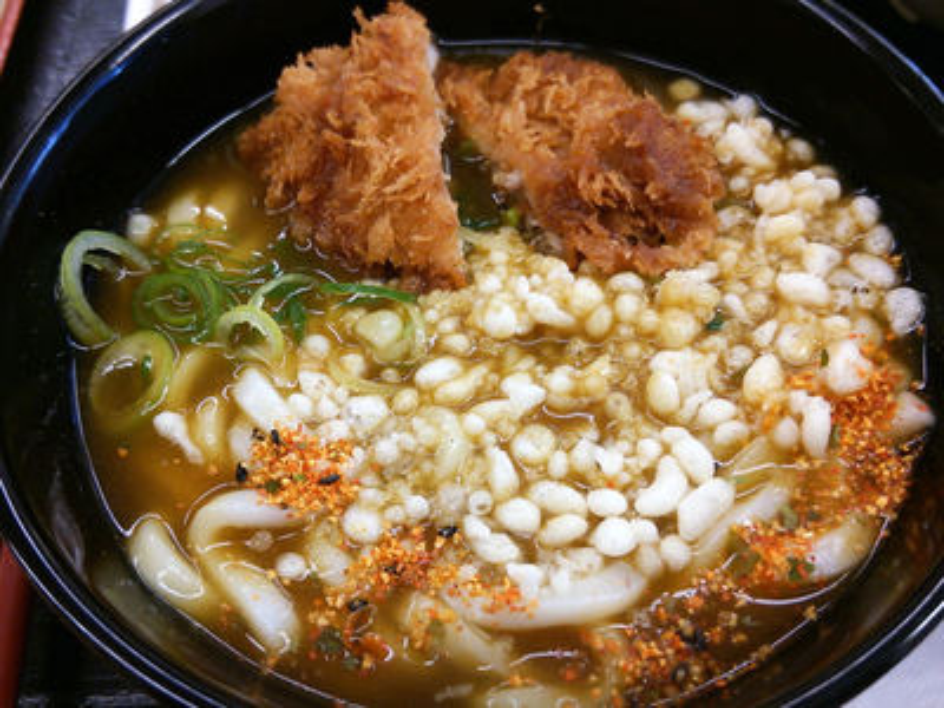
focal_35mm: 30
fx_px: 818
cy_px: 354
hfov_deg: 60.0
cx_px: 472
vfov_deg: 46.8
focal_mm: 4.06
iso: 80
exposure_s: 1/59
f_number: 1.94
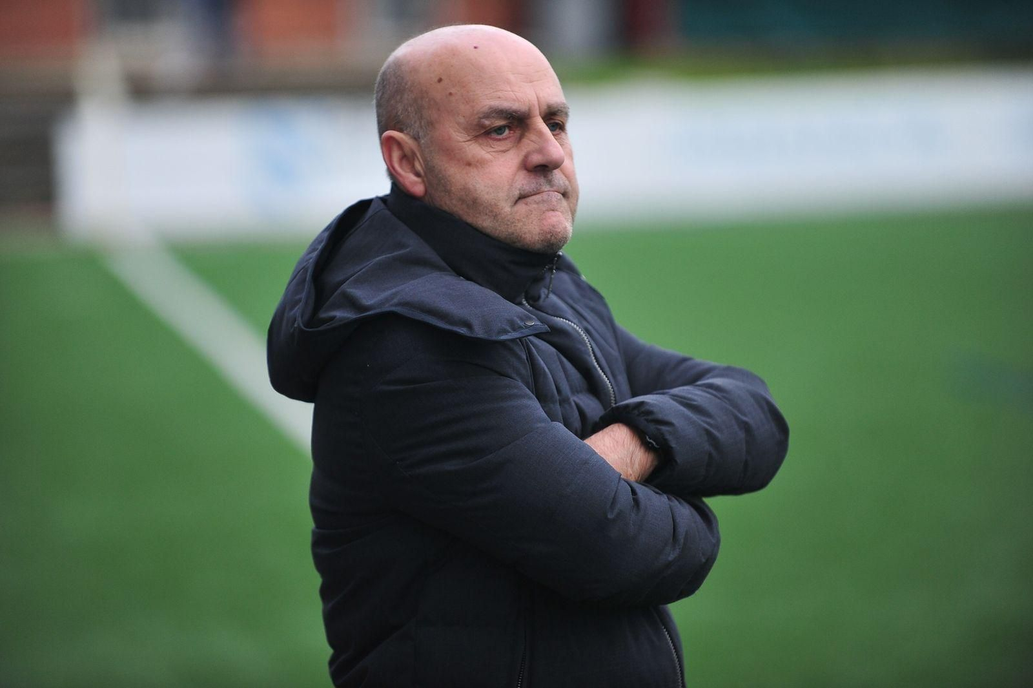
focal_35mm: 200
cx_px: 516
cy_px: 344
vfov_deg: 6.9
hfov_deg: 10.3
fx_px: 5736
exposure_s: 1/1000
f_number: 2.8
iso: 1000
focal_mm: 200
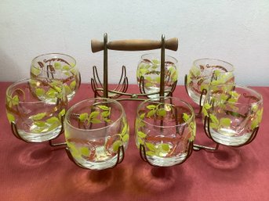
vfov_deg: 45.4
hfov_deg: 58.4
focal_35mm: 31
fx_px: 241
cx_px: 134
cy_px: 100
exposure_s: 1/50
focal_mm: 3.3
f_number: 2.4
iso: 125
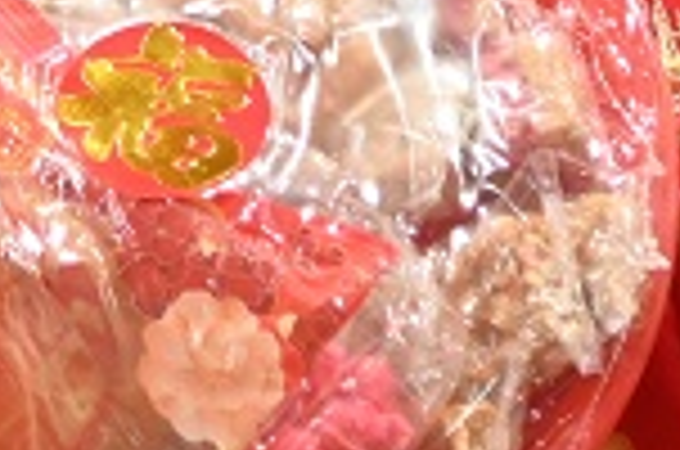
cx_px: -387
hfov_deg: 4.1
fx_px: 9368
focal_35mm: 497
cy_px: -637
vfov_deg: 2.7
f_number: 4
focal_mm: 62
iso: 6400
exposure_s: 1/400
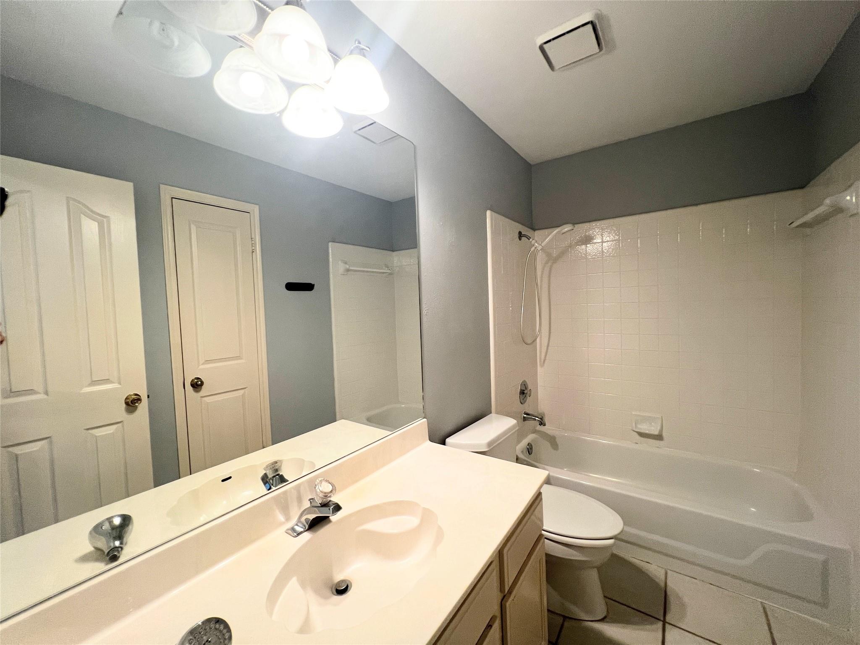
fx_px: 323
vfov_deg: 89.9
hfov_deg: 106.2
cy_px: 322
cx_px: 430
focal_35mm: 13
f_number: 1.8
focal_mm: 1.57
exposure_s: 1/60
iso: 200
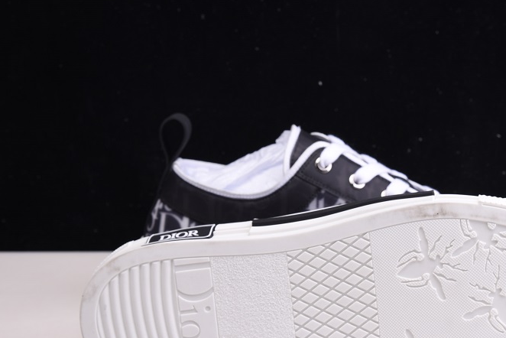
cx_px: 354
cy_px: 212
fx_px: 1223
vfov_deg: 15.7
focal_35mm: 87
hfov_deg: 23.2
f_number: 11
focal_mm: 48
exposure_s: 1/125
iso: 100
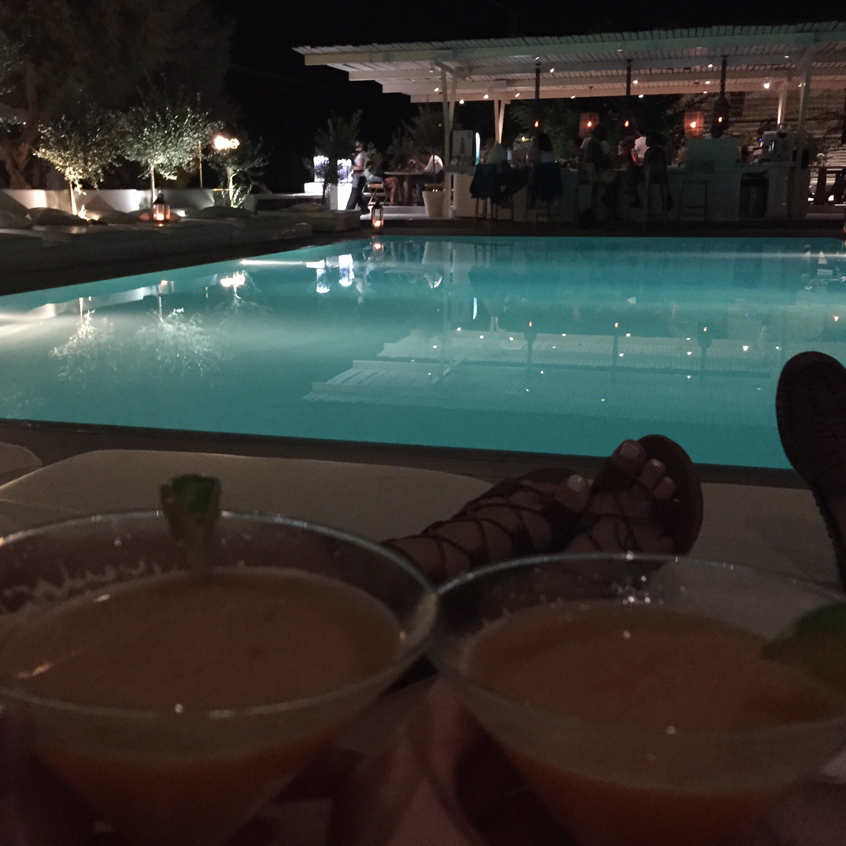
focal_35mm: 35
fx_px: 968
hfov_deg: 47.2
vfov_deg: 47.2
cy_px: 414
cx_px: 392
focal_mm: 4.15
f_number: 2.2
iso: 500
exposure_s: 1/15
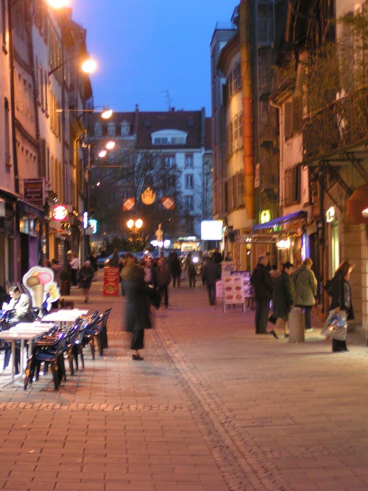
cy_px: 225
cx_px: 168
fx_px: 1503
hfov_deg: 14.0
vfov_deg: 18.5
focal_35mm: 106
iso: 200
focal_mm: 14.5
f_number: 3.5
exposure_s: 1/6
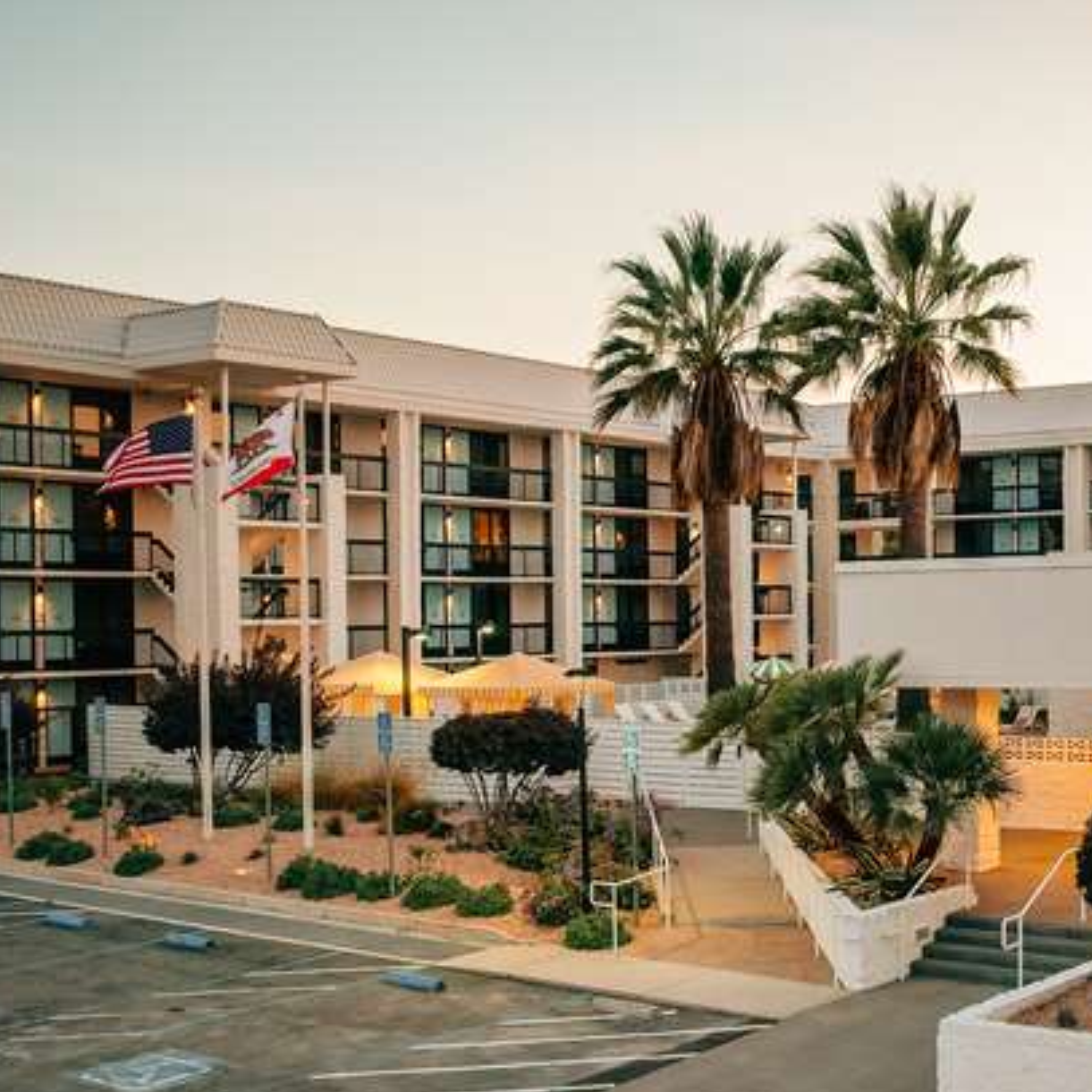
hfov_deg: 34.9
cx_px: 871
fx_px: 1677
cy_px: 652
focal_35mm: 47
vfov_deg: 35.9
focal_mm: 8.38
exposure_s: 1/60
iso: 100
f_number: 2.8
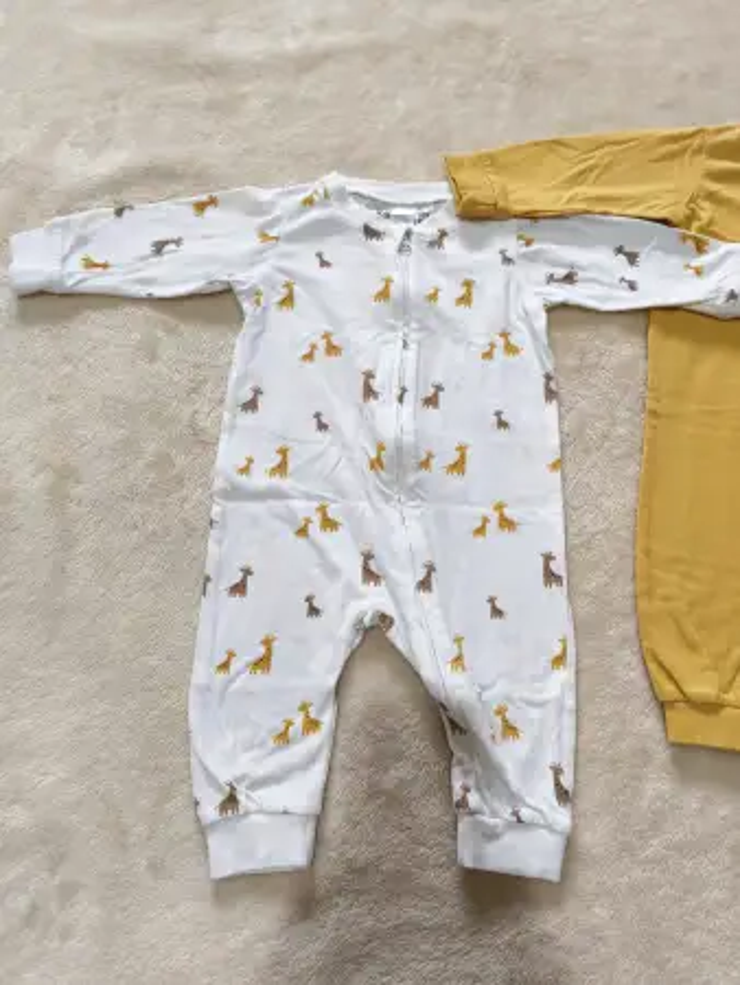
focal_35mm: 23
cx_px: 370
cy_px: 492
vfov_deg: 73.9
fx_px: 655
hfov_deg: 58.9
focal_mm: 5.35
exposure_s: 1/50
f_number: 1.7
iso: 320
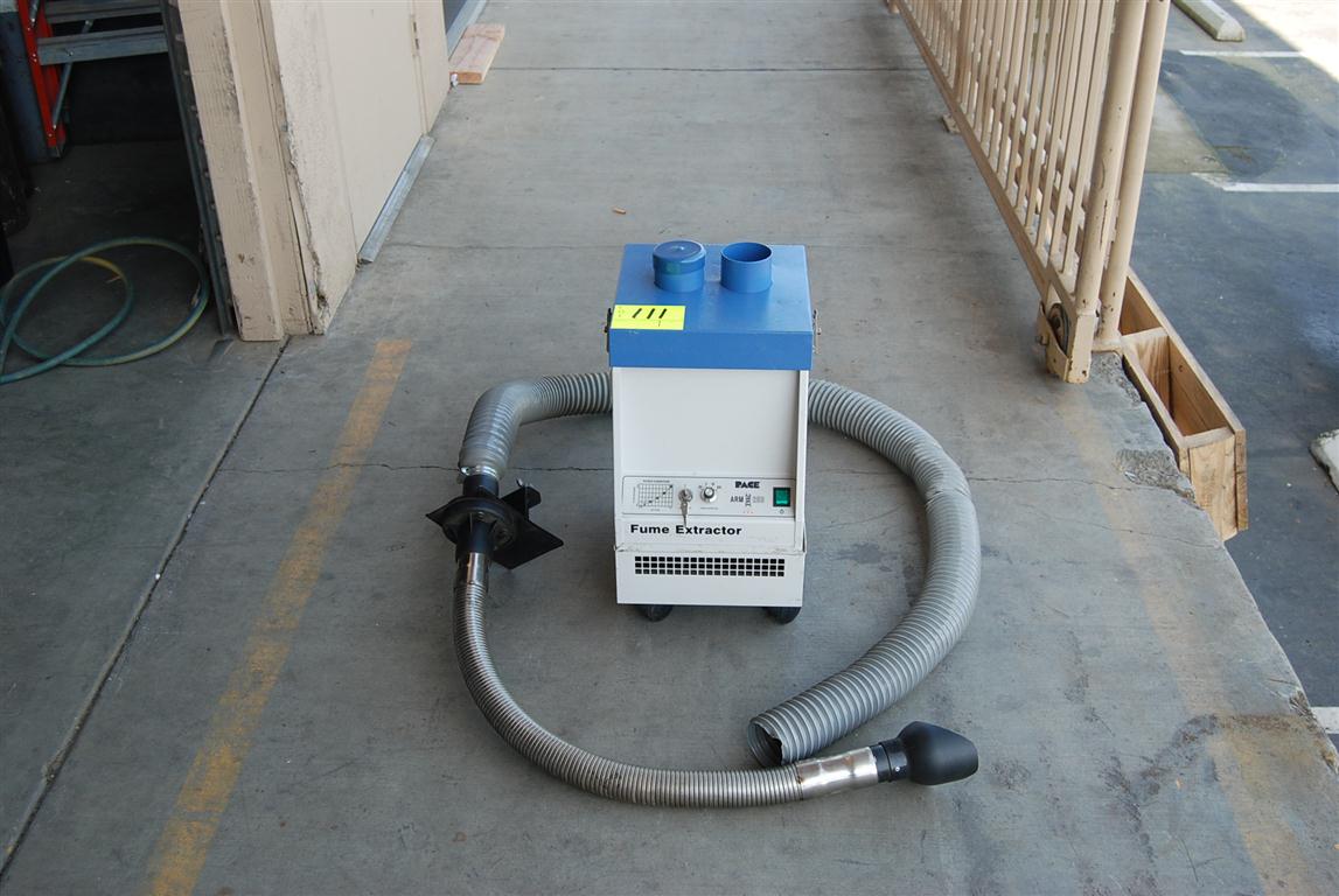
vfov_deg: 37.0
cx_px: 670
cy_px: 448
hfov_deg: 53.1
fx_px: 1341
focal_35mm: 36
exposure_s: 1/100
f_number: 5
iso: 200
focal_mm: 24
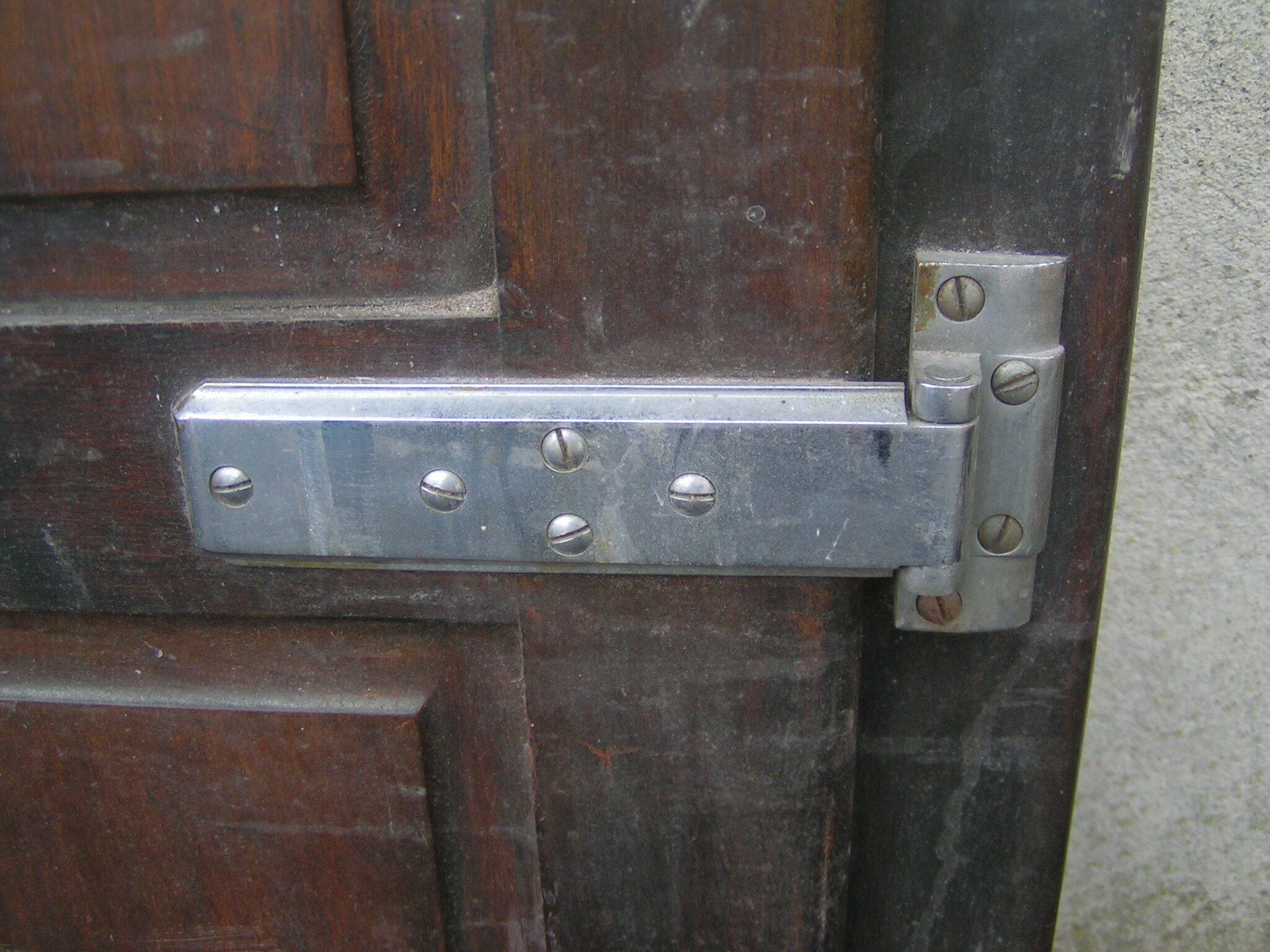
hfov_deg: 49.0
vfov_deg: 37.7
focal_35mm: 38
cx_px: 635
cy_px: 476
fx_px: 1394
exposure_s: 1/200
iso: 50
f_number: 2.8
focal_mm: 5.8
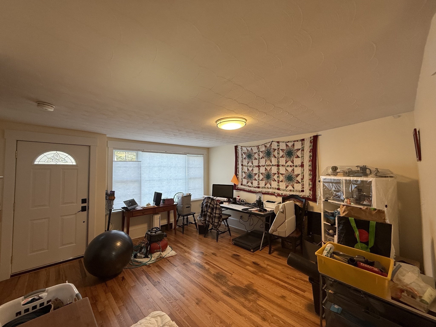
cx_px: 218
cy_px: 164
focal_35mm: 14
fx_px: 176
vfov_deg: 85.7
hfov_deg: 102.1
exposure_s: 1/120
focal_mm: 2.22
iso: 160
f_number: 2.2
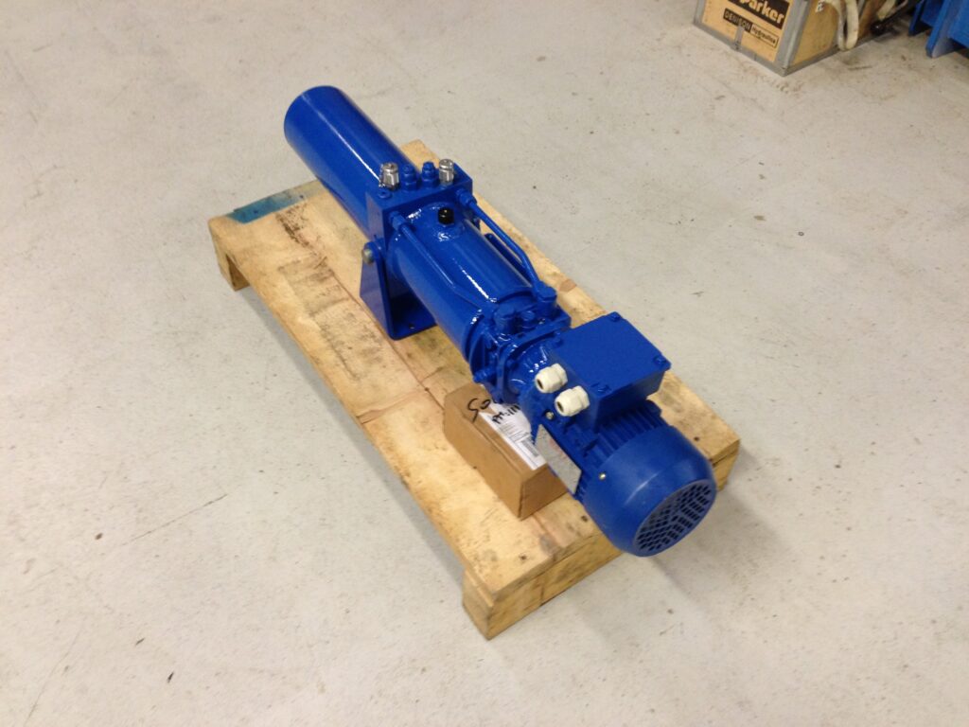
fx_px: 924
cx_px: 484
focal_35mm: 33
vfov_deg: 42.9
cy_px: 364
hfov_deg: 55.4
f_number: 2.4
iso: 125
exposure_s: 1/20
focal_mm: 4.13
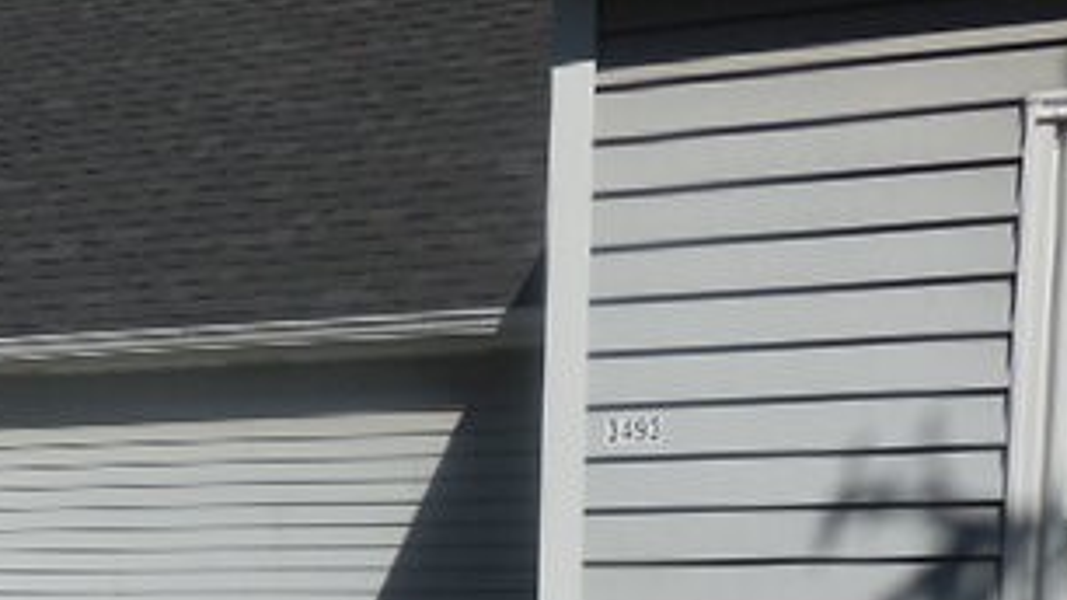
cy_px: 823
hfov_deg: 35.3
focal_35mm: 57
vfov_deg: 19.2
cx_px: 199
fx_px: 1612
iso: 125
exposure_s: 1/1000
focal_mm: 4.5
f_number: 6.2
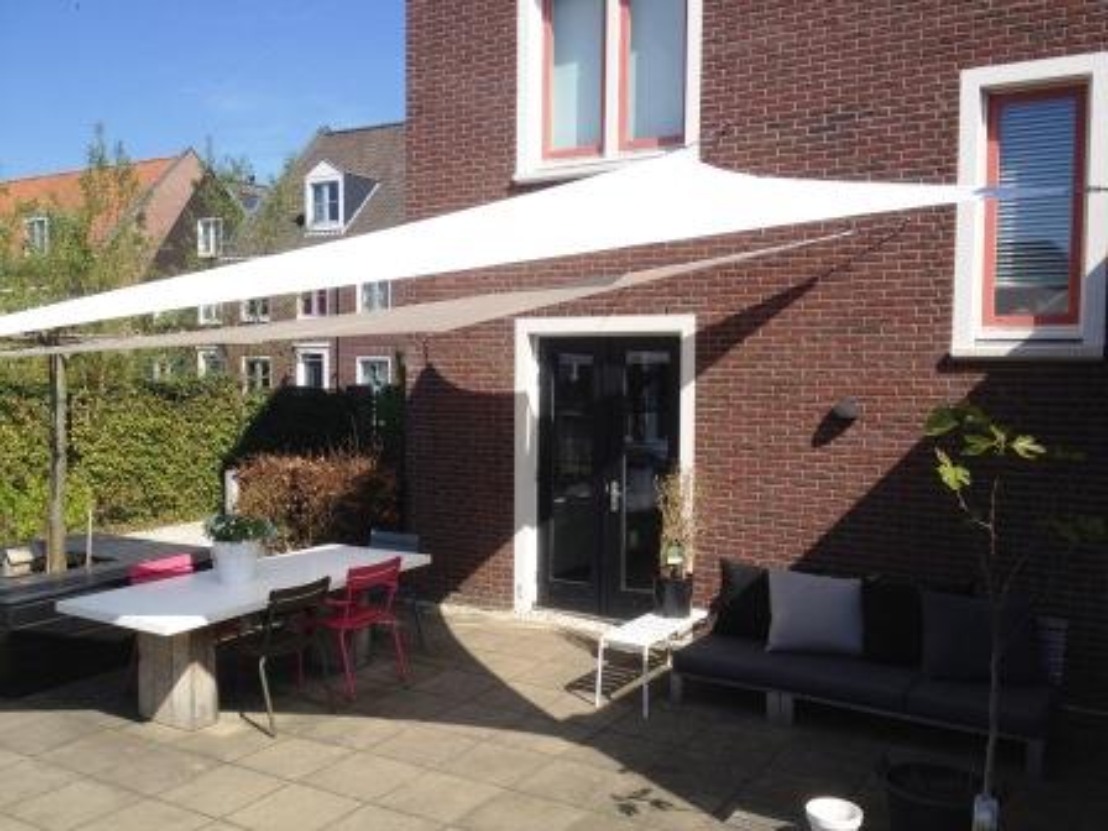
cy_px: 416
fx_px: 1120
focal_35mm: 35
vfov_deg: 40.7
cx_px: 554
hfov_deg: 52.6
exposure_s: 1/1577
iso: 50
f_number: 2.4
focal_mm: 4.28
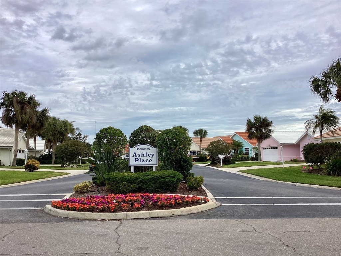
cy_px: 128
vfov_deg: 45.4
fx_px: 305
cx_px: 170
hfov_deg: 58.4
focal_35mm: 31
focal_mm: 3.3
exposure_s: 1/1812
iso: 25
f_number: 2.4
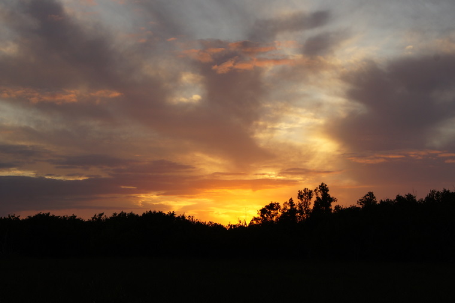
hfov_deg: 27.0
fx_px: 947
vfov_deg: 18.2
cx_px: 228
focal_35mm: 75
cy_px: 152
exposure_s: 1/100
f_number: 10
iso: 200
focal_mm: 50
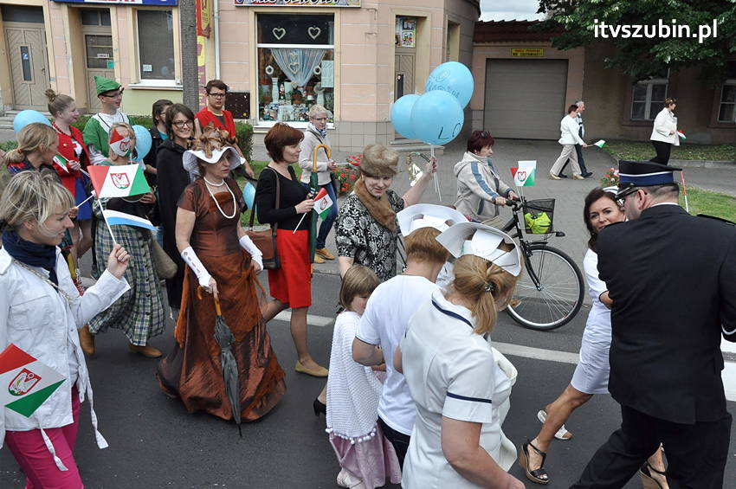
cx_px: 368
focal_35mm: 36
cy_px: 244
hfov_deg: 53.2
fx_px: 735
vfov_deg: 36.8
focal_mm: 24
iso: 1250
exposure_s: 1/800
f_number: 11
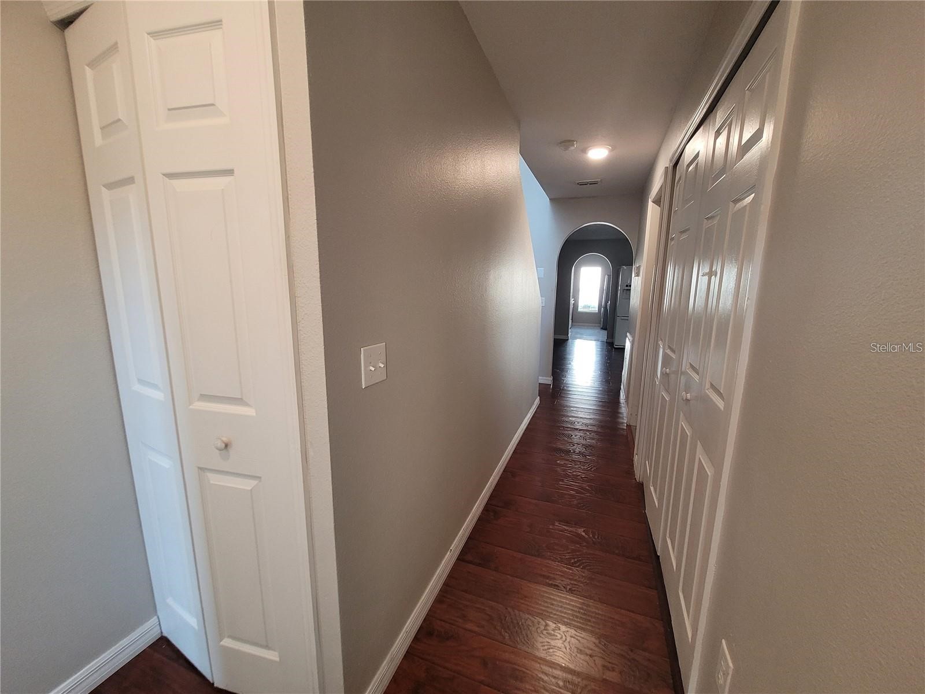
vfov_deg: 89.9
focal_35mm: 13
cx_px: 462
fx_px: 347
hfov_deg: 106.2
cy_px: 347
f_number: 2.2
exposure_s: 1/60
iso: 250
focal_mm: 1.74
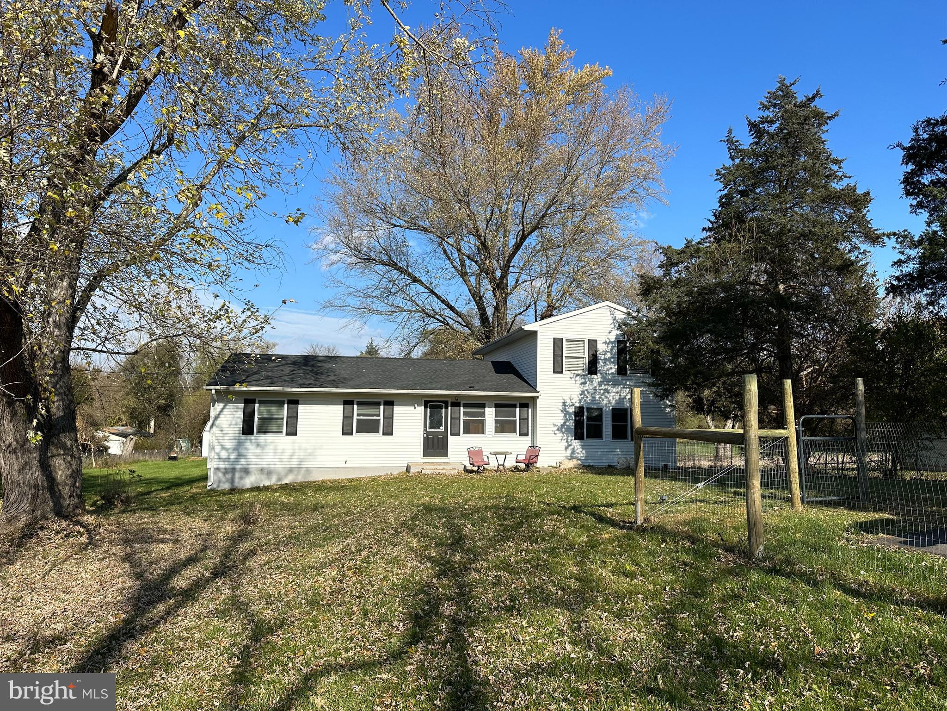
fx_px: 657
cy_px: 356
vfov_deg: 56.8
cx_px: 474
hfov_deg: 71.6
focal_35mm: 24
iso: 80
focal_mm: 6.86
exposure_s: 1/4545
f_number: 1.78
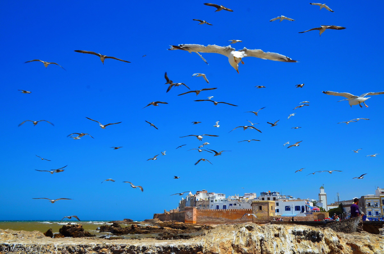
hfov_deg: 53.2
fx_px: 383
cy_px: 127
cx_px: 192
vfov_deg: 36.7
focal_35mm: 36
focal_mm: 24
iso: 200
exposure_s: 1/100
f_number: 11
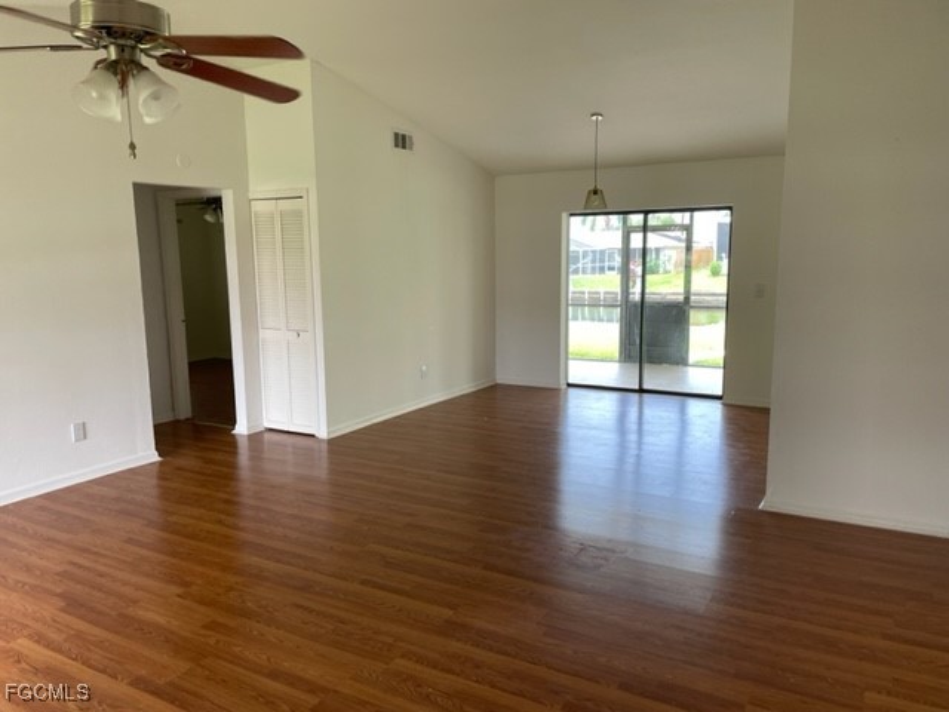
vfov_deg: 53.1
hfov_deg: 67.3
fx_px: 713
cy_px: 356
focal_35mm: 26
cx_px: 474
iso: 80
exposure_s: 1/121
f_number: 1.6
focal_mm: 4.2
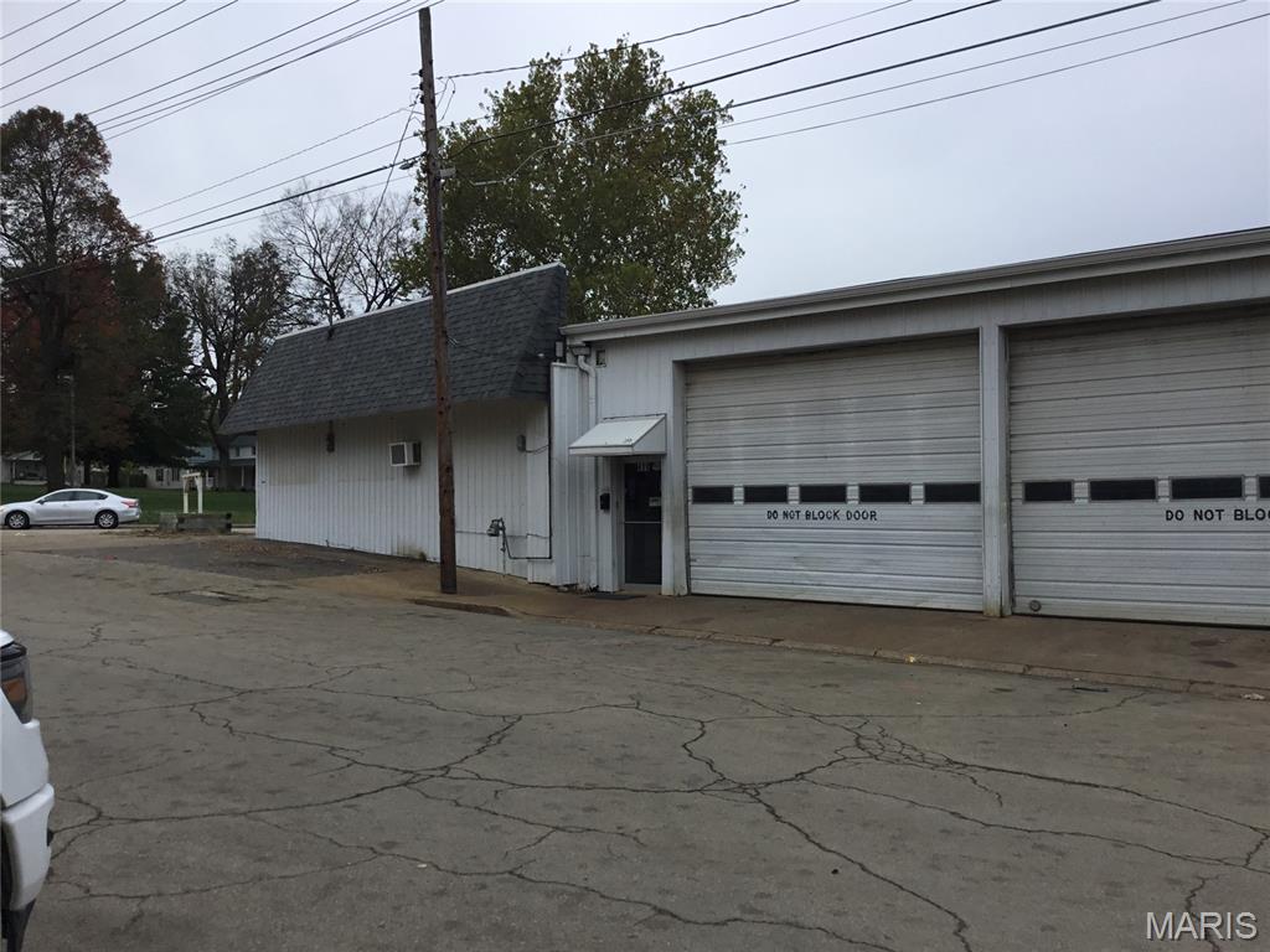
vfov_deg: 45.4
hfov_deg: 58.4
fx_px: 1137
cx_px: 635
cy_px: 476
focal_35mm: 31
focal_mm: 3.3
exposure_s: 1/1359
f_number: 2.4
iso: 25
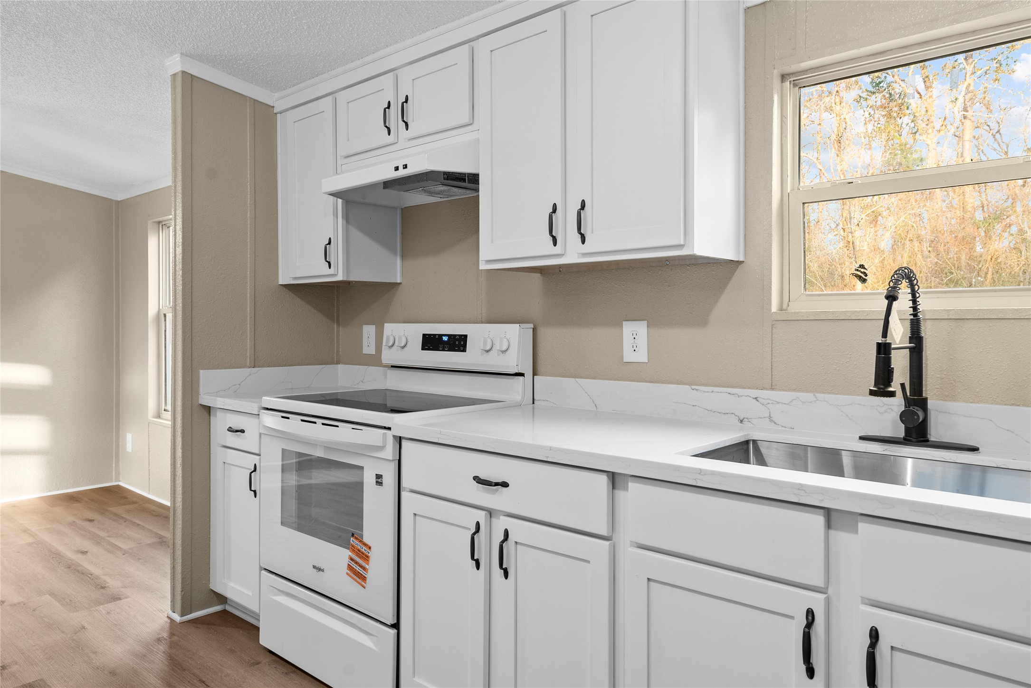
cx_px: 516
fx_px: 688
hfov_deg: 73.7
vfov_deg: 53.2
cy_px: 344
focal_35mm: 24
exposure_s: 1/2.5
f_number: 8
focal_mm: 24
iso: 800
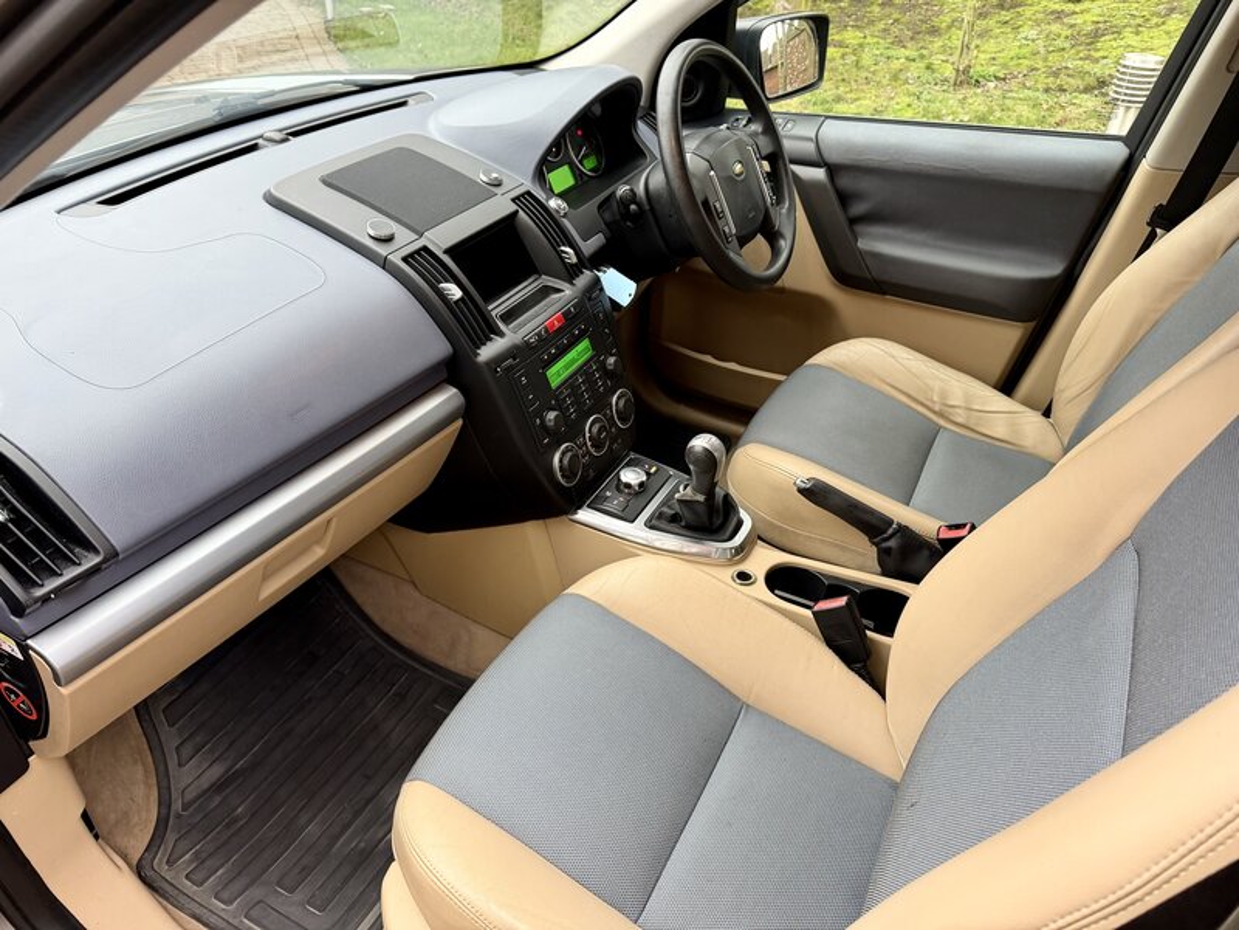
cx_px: 620
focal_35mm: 24
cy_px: 465
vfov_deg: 56.8
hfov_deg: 71.6
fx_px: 859
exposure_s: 1/60
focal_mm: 6.76
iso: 250
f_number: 1.78
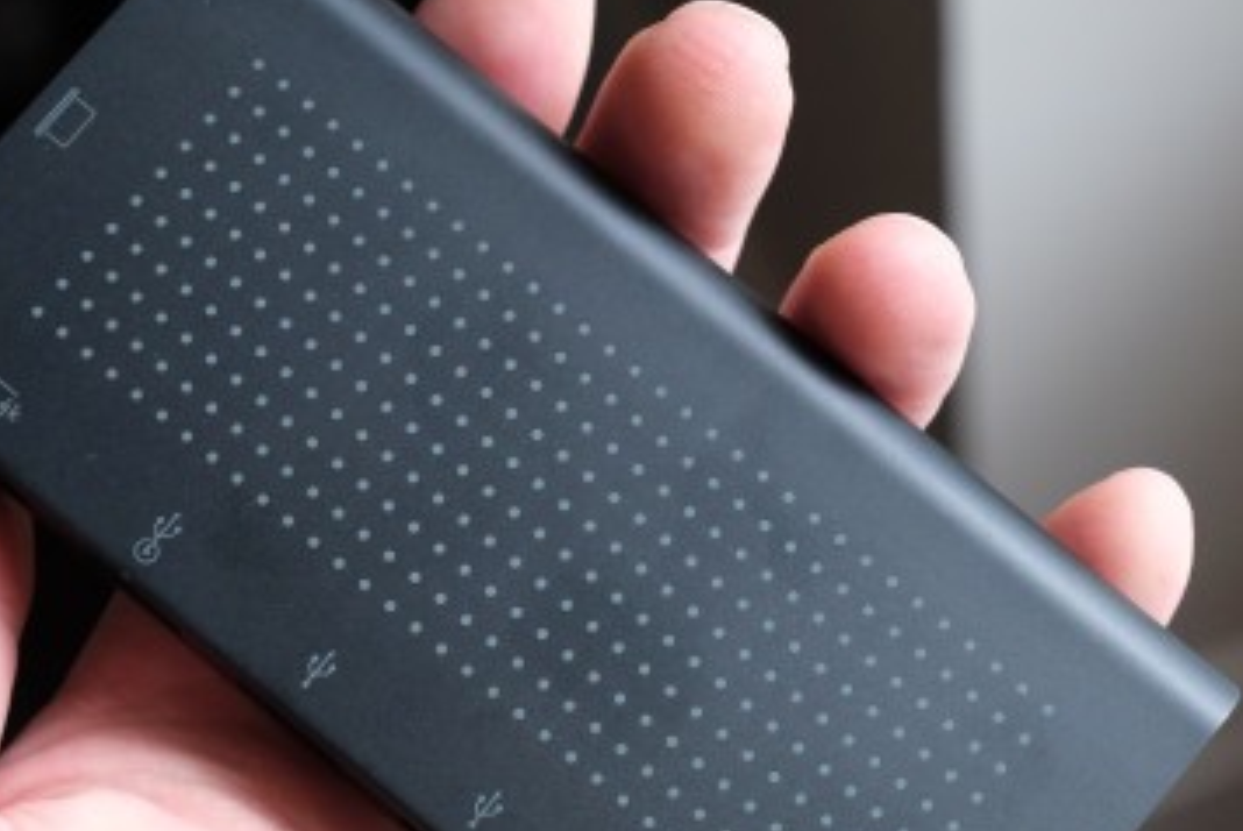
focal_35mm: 101
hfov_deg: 20.1
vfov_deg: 13.6
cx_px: 391
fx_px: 3490
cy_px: 566
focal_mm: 40.1
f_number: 5.6
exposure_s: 1/125
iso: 3200
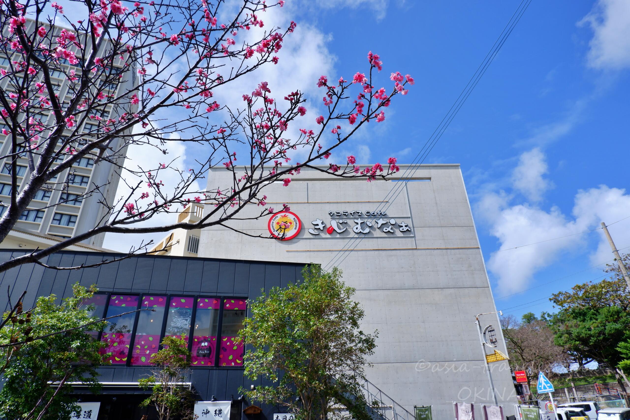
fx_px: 402
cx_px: 315
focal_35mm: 23
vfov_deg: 55.1
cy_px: 210
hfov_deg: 76.1
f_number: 9
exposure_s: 1/500
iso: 200
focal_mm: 15
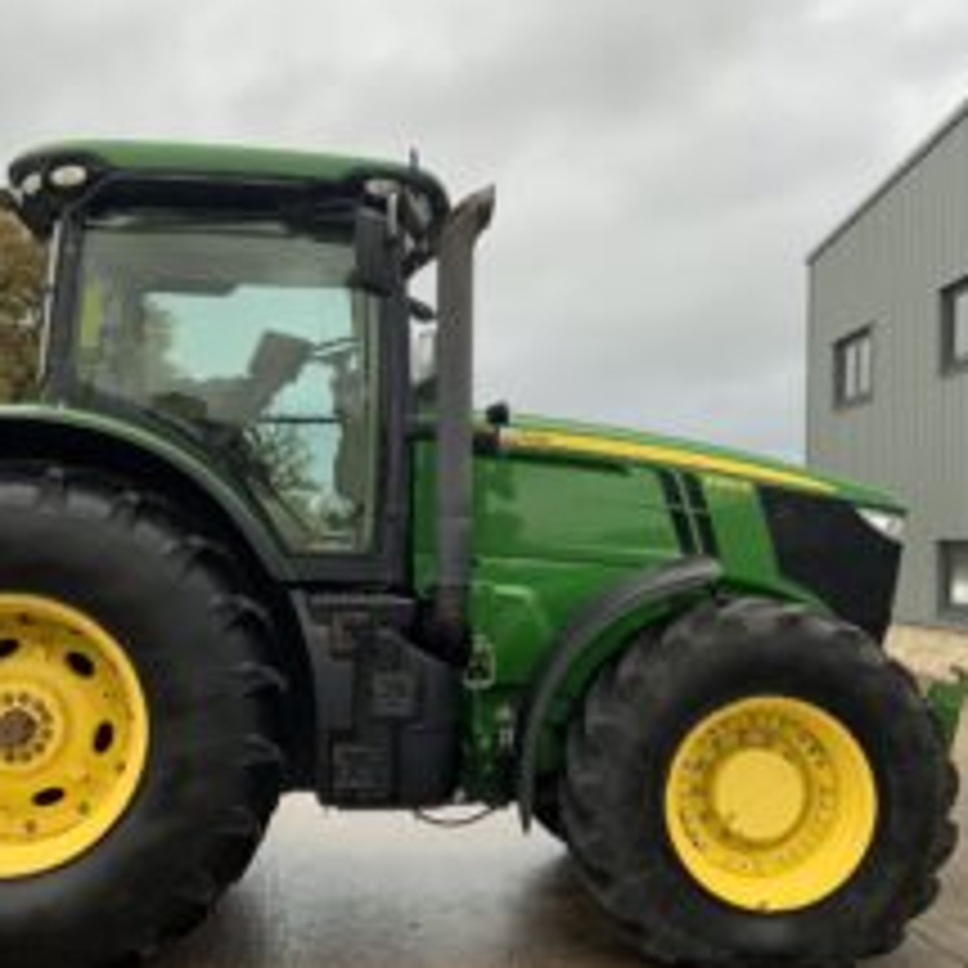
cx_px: 441
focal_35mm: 43
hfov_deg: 39.1
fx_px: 1360
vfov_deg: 39.2
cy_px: 513
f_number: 1.8
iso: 16
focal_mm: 3
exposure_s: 1/128
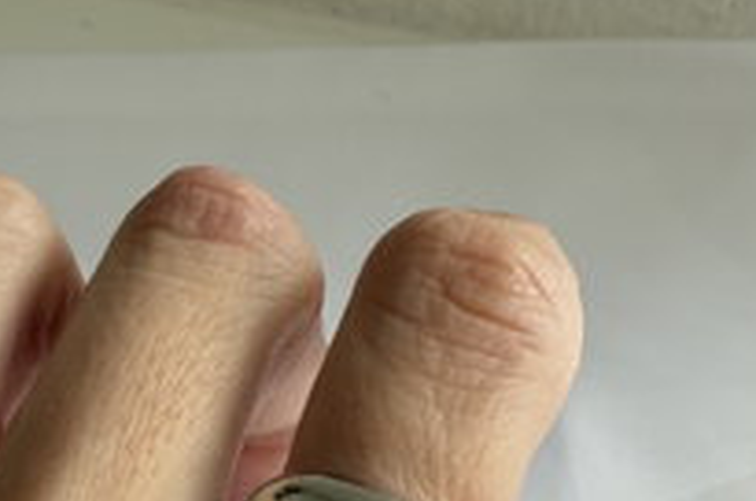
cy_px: 724
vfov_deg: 18.7
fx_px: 1363
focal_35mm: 65
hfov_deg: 30.5
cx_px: 184
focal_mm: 2.22
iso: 40
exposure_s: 1/107
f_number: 2.2
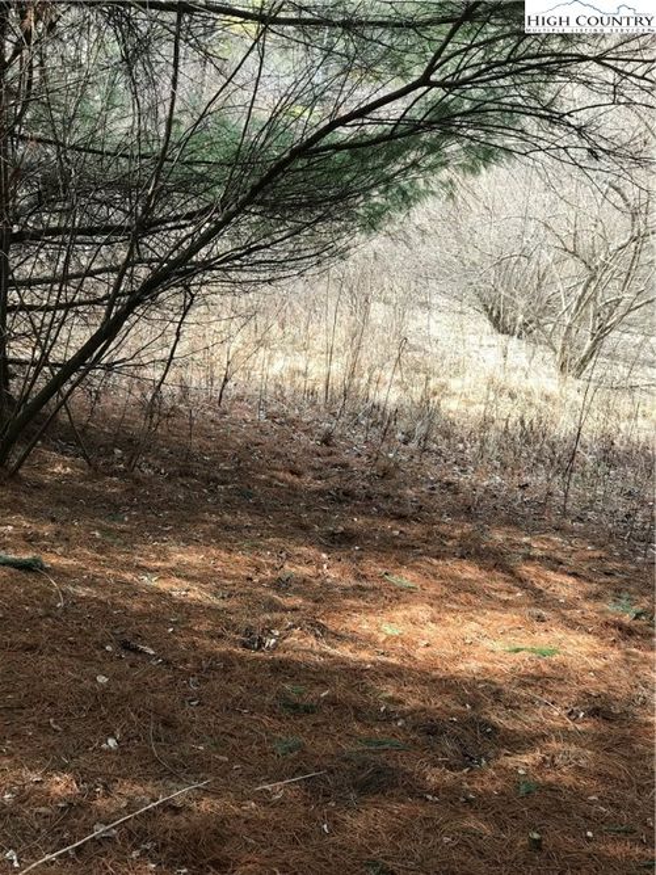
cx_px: 328
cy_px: 438
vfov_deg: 33.8
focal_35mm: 57
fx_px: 1441
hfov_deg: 25.7
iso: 20
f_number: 2.8
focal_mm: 6.6
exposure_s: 1/112
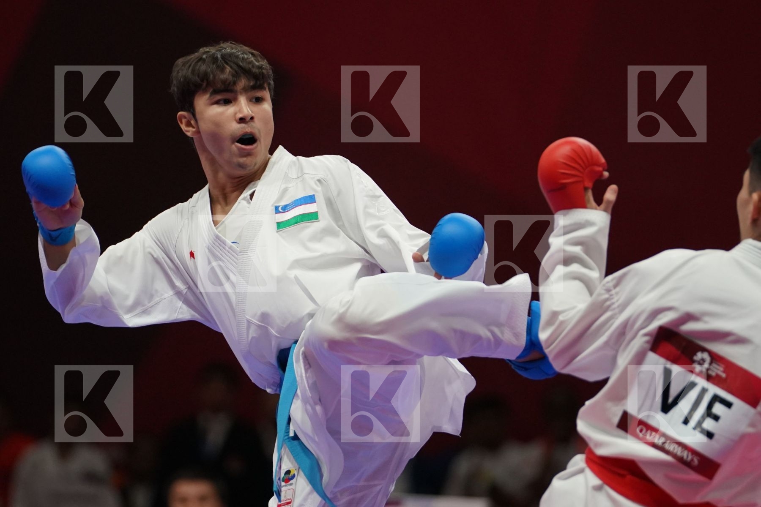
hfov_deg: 5.8
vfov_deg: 3.8
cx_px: 380
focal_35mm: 358
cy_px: 254
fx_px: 7567
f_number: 4
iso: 2500
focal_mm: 239
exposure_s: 1/1000
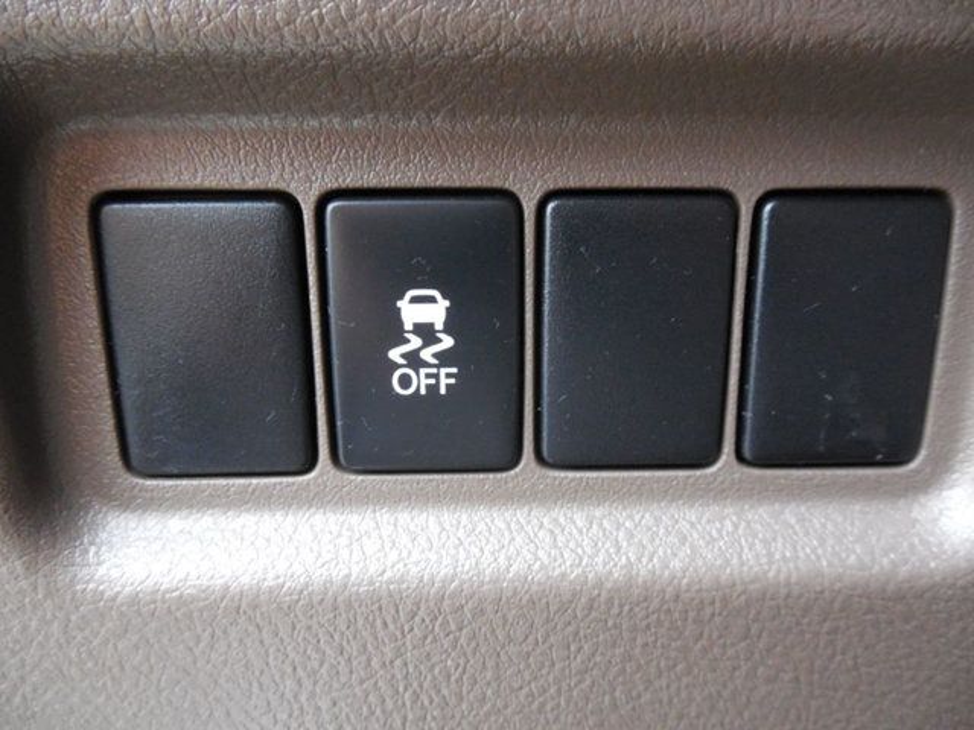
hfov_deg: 69.4
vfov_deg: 54.9
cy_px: 365
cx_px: 487
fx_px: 703
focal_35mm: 25
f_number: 3.3
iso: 800
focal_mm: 4.5
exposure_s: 1/80
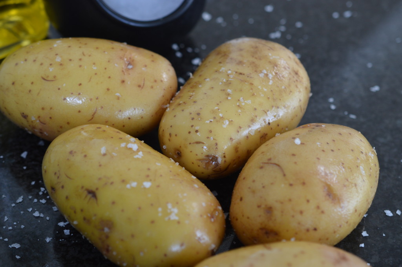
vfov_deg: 22.6
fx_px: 669
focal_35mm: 60
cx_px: 201
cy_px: 134
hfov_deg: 33.4
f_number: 4.5
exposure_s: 1/80
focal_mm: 40
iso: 400
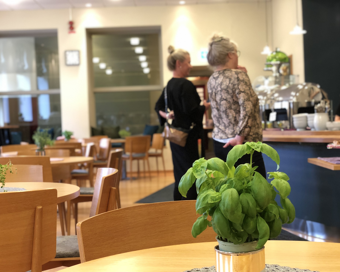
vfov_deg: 27.6
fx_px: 553
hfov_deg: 34.1
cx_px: 170
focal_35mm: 55
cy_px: 138
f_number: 2.4
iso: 160
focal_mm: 6
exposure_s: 1/14
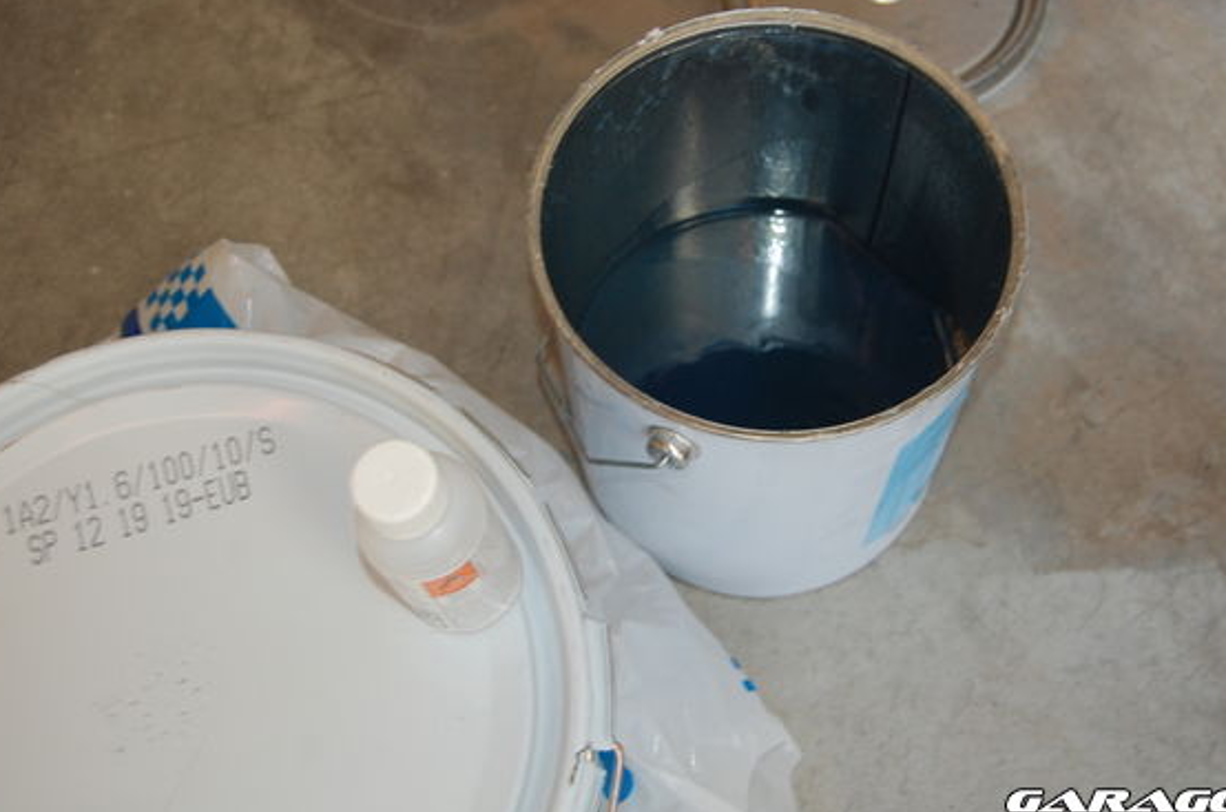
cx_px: 677
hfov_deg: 38.2
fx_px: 1767
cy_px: 354
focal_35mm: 52
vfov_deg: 25.9
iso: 400
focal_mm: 30
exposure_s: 1/60
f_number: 4.2
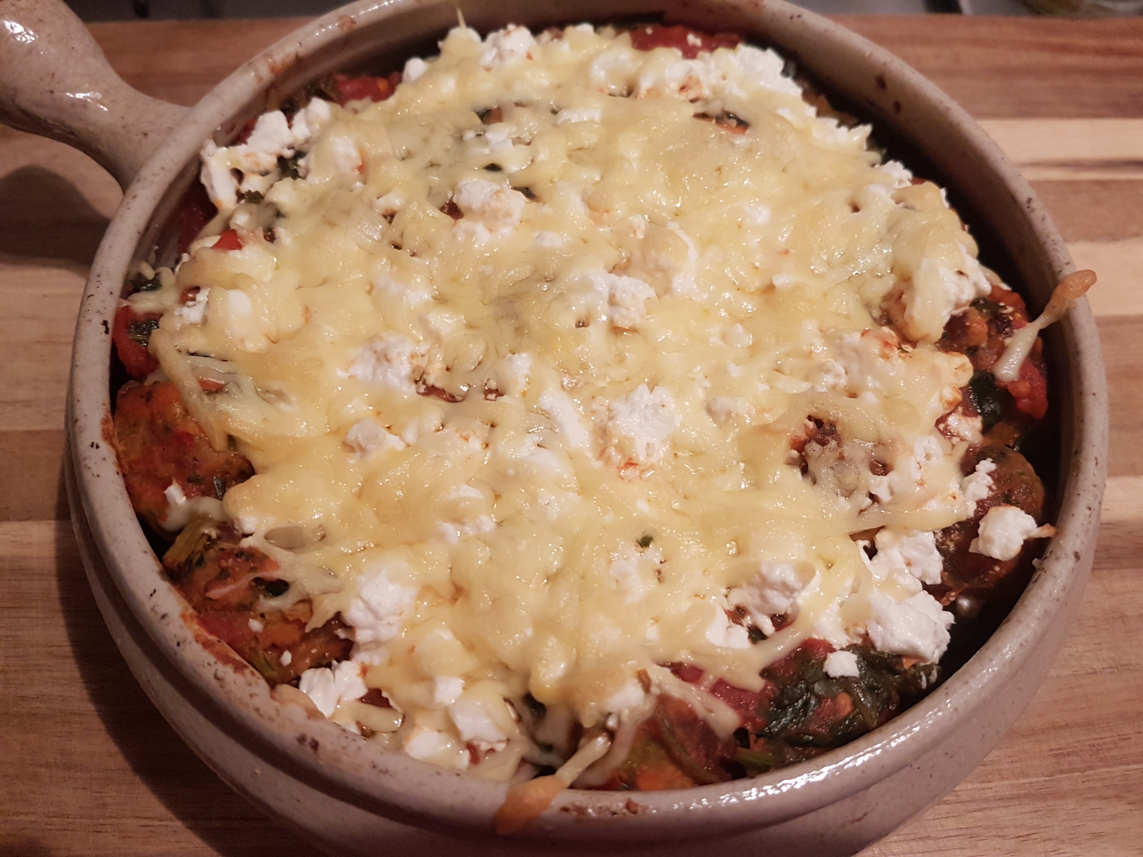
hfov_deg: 67.3
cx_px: 572
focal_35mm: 26
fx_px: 859
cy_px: 428
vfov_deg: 53.1
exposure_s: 1/33
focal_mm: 4.2
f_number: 1.7
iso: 200
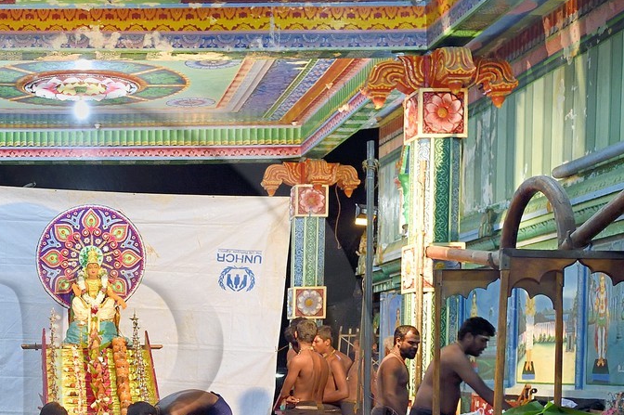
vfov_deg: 19.1
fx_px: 1195
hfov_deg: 27.6
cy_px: 424
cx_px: 0
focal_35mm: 69
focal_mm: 29
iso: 1600
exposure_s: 1/15
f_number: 5.6
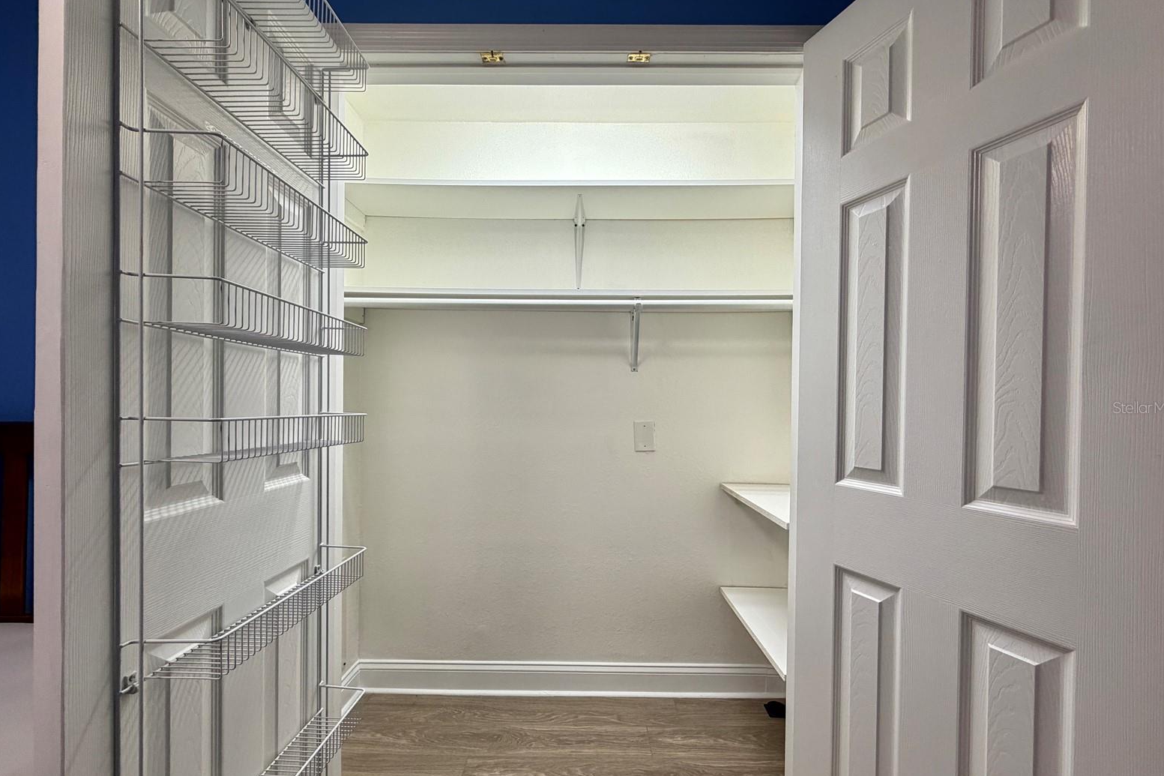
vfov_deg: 77.3
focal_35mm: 15
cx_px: 584
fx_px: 485
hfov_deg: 100.4
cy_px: 407
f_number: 2.2
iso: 160
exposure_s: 1/120
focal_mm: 2.22
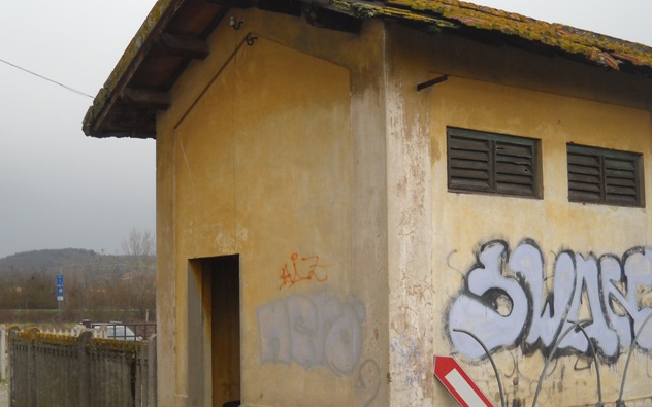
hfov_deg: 36.9
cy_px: 249
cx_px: 327
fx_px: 977
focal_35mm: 55
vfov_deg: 23.5
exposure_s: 1/296
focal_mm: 6.72
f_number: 3.1
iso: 64
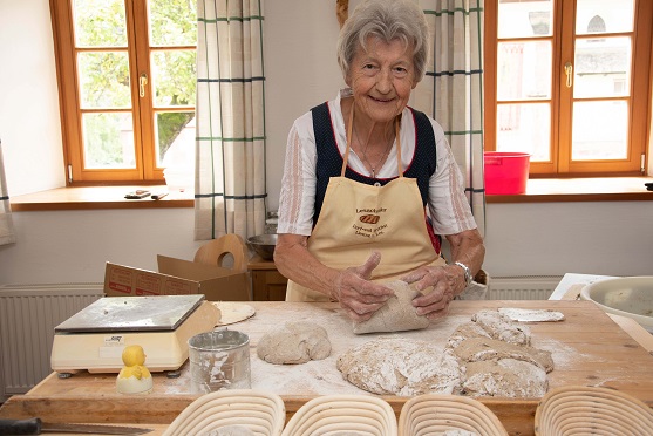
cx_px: 326
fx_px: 708
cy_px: 218
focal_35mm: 39
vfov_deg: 34.2
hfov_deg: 49.5
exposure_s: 1/60
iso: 400
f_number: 5.6
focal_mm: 26
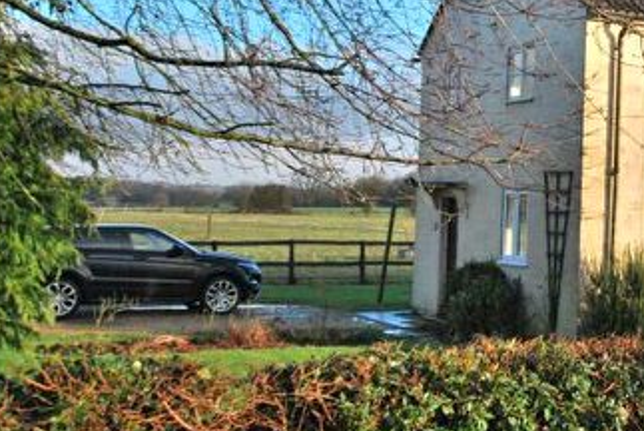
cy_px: 113
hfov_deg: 28.6
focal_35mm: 65
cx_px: 672
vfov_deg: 20.8
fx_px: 1164
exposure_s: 1/1250
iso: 400
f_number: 5.6
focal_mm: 20
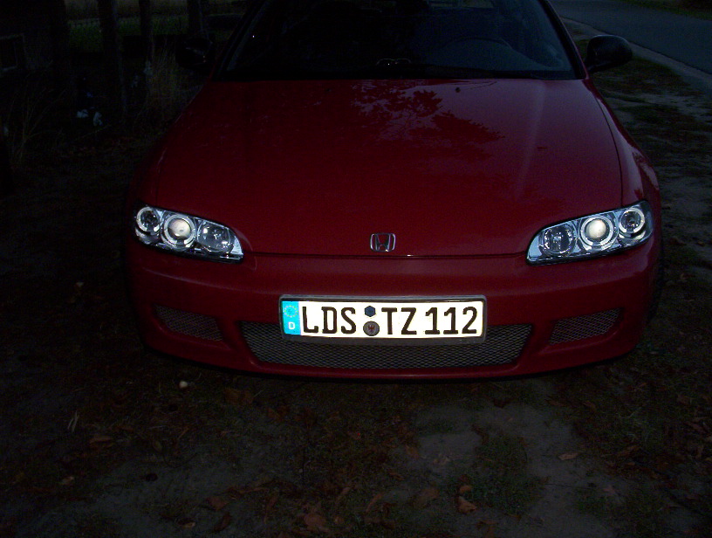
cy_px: 269
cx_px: 356
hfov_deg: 47.8
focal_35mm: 39
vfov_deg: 37.0
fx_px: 804
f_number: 4.5
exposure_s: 1/30
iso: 140
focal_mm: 6
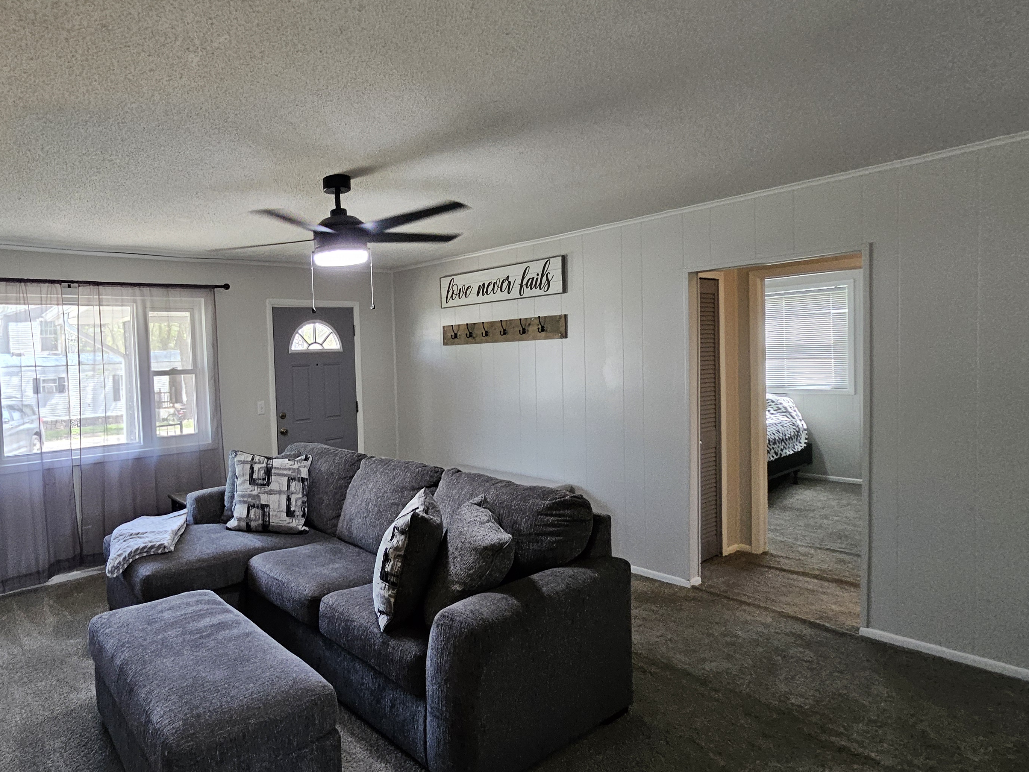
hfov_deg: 79.9
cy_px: 385
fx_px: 565
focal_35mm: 19
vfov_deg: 68.7
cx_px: 293
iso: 250
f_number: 2.2
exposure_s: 1/60
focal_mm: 1.74
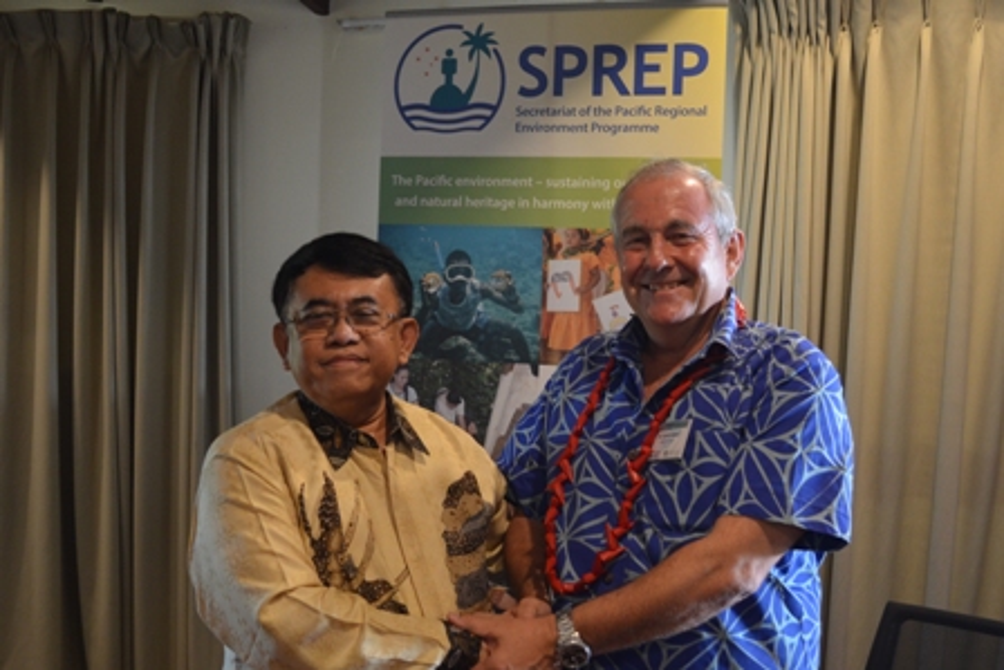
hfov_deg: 61.9
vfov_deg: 43.6
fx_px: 837
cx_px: 502
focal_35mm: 30
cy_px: 335
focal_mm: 20
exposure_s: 1/30
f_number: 3.8
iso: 900
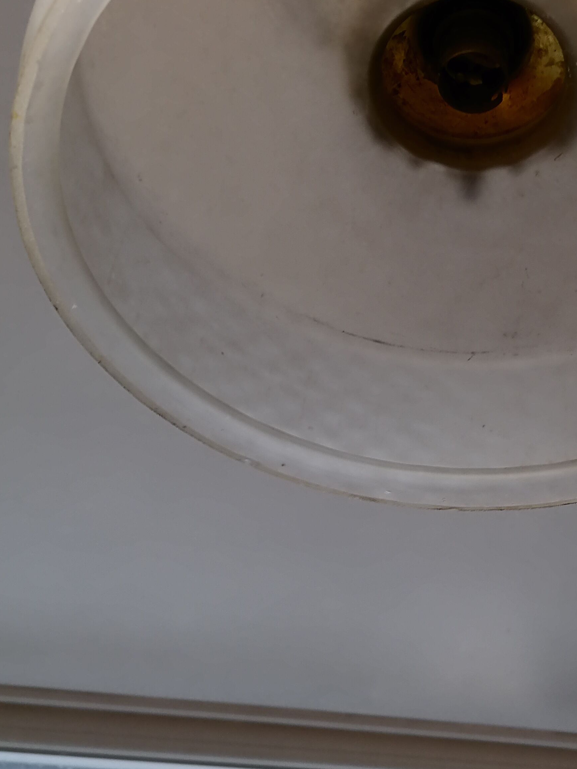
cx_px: 464
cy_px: 402
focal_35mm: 45
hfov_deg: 31.3
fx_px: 1000
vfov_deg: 42.1
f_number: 1.8
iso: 100
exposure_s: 1/33.3
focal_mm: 5.4
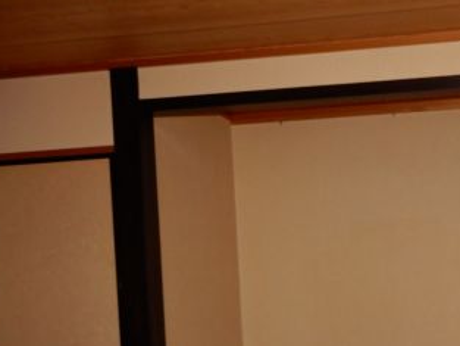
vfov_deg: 28.8
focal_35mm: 49
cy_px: 294
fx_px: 651
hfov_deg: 35.6
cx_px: 447
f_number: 3.4
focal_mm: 4.3
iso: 220
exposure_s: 1/30
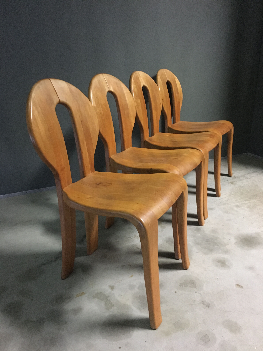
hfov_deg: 48.2
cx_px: 132
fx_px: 294
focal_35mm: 29
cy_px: 176
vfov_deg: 61.7
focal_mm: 4.15
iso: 400
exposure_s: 1/17
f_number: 2.2
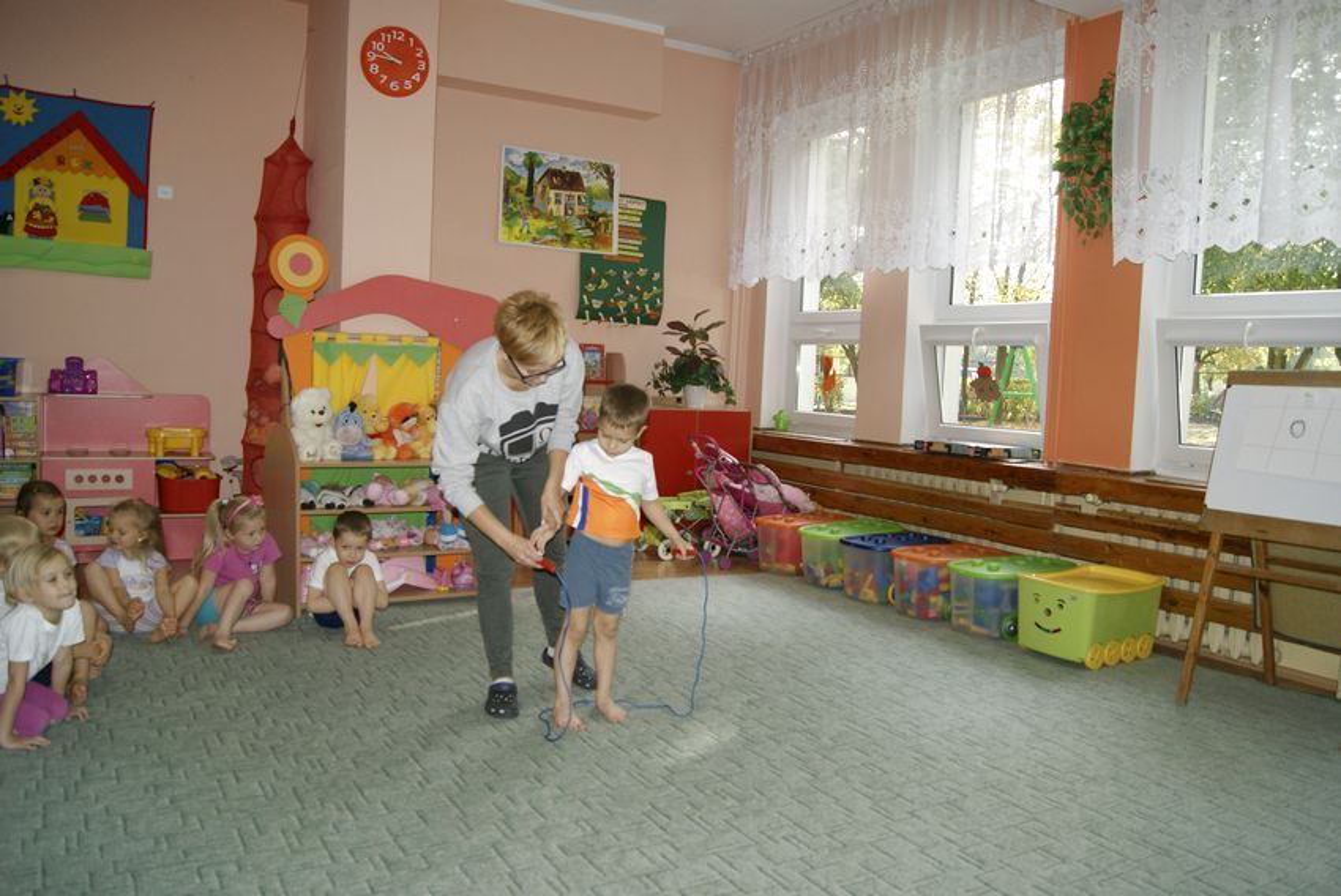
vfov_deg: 48.0
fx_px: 1006
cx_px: 670
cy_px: 448
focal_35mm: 27
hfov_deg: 67.3
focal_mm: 18
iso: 400
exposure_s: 1/160
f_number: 4
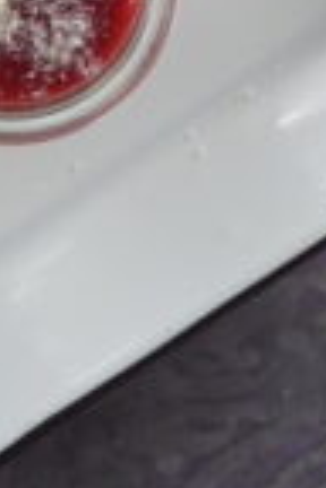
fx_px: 5311
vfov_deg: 5.2
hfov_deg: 3.5
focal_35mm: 391
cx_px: -421
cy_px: -152
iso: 400
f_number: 4
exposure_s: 1/125
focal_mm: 55
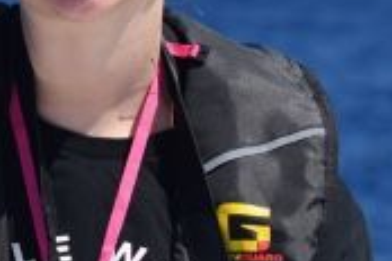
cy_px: 154
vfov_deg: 3.8
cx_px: -88
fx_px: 3909
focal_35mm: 359
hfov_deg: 5.7
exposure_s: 1/8000
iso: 900
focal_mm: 78
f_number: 5
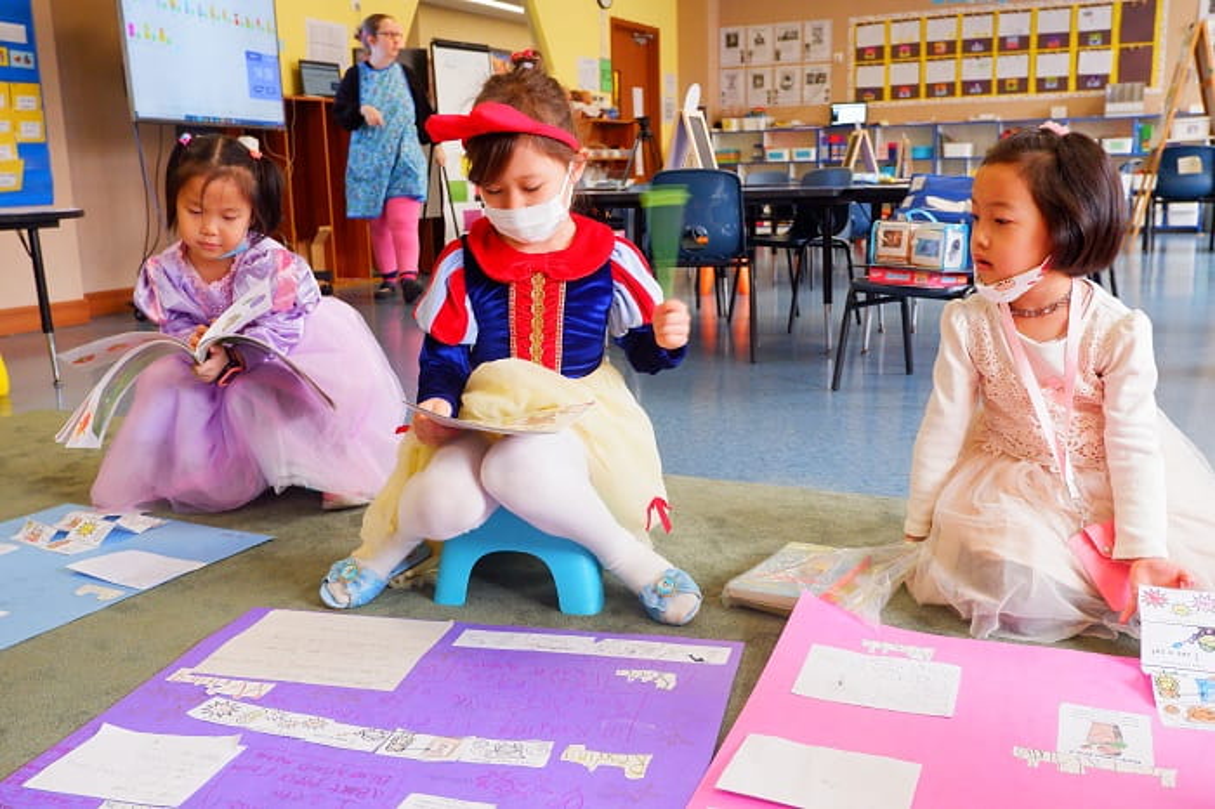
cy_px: 404
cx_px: 608
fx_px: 1113
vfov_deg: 39.9
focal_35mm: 33
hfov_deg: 57.2
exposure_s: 1/90
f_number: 4.2
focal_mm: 22.1
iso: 3200
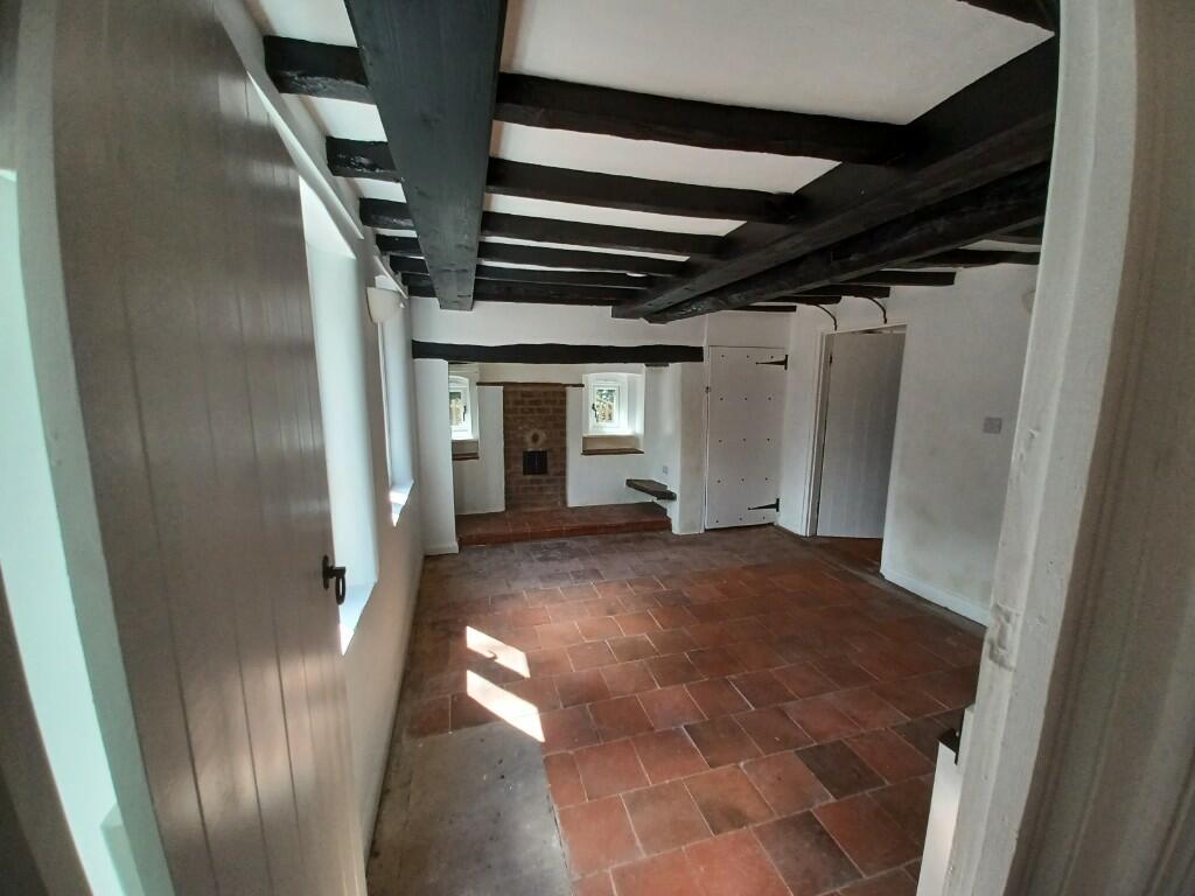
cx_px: 598
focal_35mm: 13
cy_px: 448
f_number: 2.2
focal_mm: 1.42
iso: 80
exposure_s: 1/100
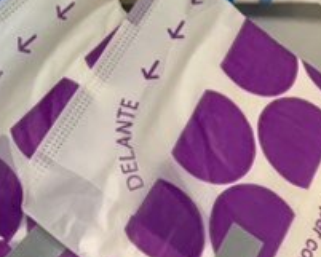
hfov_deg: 17.9
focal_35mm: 97
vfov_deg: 15.8
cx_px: -141
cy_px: 81
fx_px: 922
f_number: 2.2
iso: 25
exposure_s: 1/33
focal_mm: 4.15
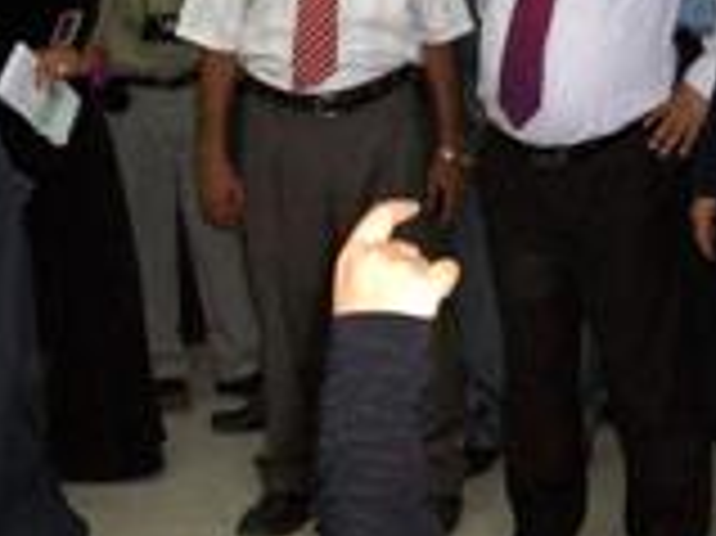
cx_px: 527
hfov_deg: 22.6
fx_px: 1777
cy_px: 146
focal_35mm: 86
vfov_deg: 17.1
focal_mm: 5.9
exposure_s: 1/64
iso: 140
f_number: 4.5
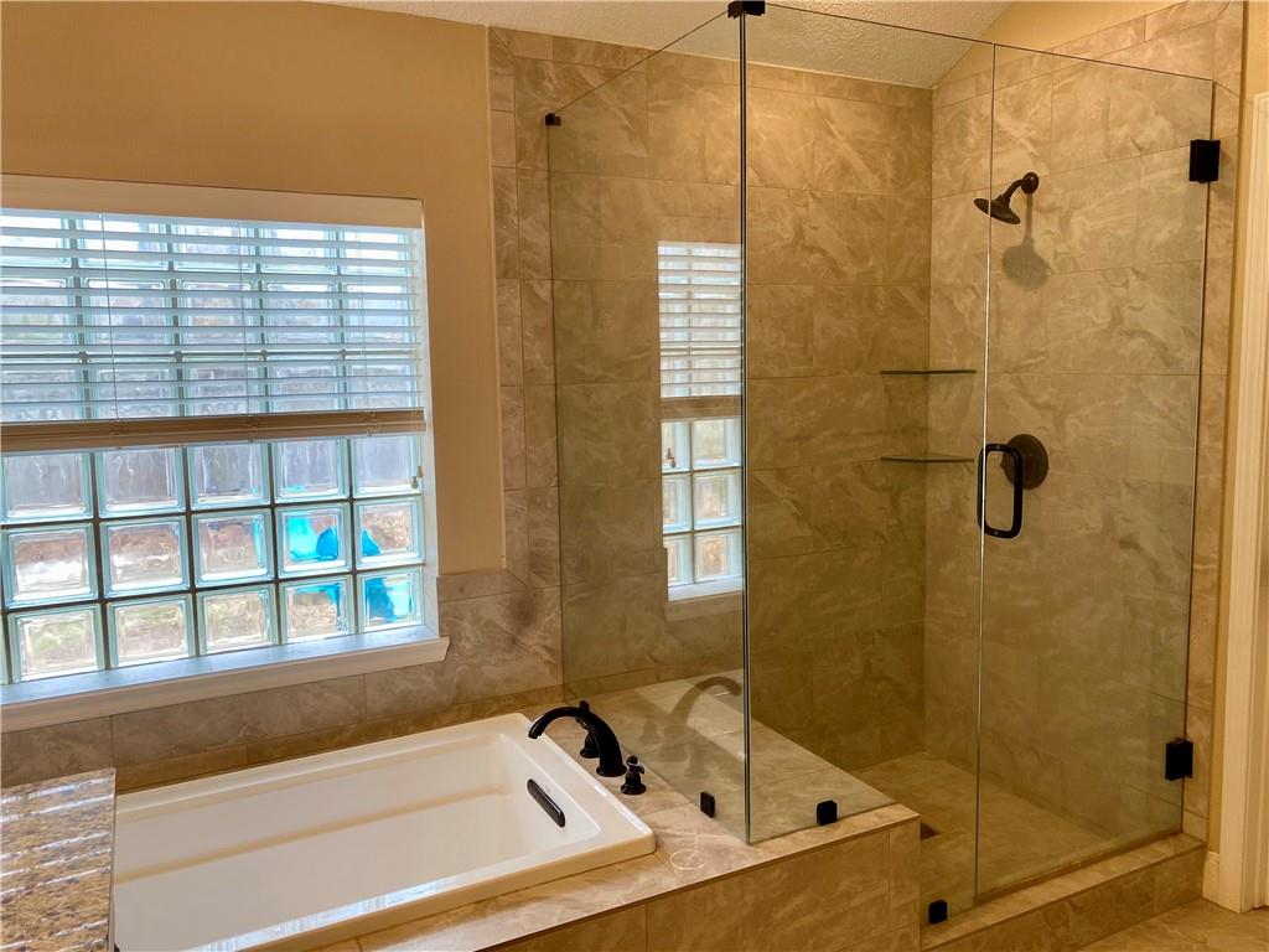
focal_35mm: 26
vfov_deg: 53.1
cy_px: 476
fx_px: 953
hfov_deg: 67.3
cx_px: 634
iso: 80
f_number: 1.8
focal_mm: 4.25
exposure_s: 1/120
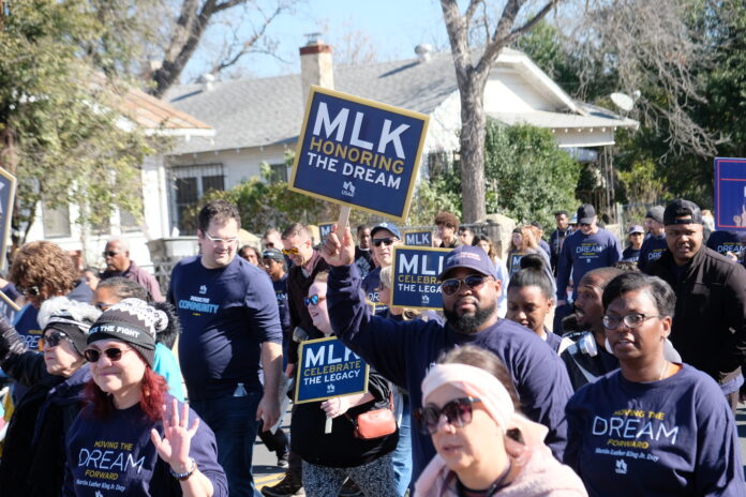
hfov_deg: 24.5
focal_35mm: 83
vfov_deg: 16.5
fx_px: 1720
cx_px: 373
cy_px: 248
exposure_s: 1/450
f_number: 5.6
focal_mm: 55
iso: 400
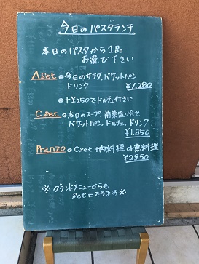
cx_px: 100
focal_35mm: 29
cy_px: 132
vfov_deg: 61.6
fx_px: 222
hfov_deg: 48.3
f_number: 2.2
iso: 32
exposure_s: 1/120
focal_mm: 4.15
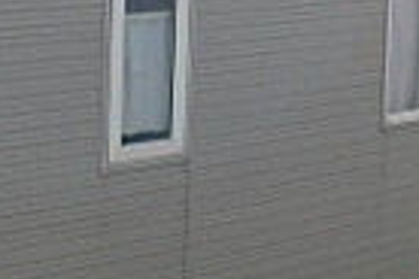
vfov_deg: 11.8
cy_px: -127
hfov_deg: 17.8
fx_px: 1292
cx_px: -36
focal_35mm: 111
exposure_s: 1/640
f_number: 3
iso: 125
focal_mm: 4
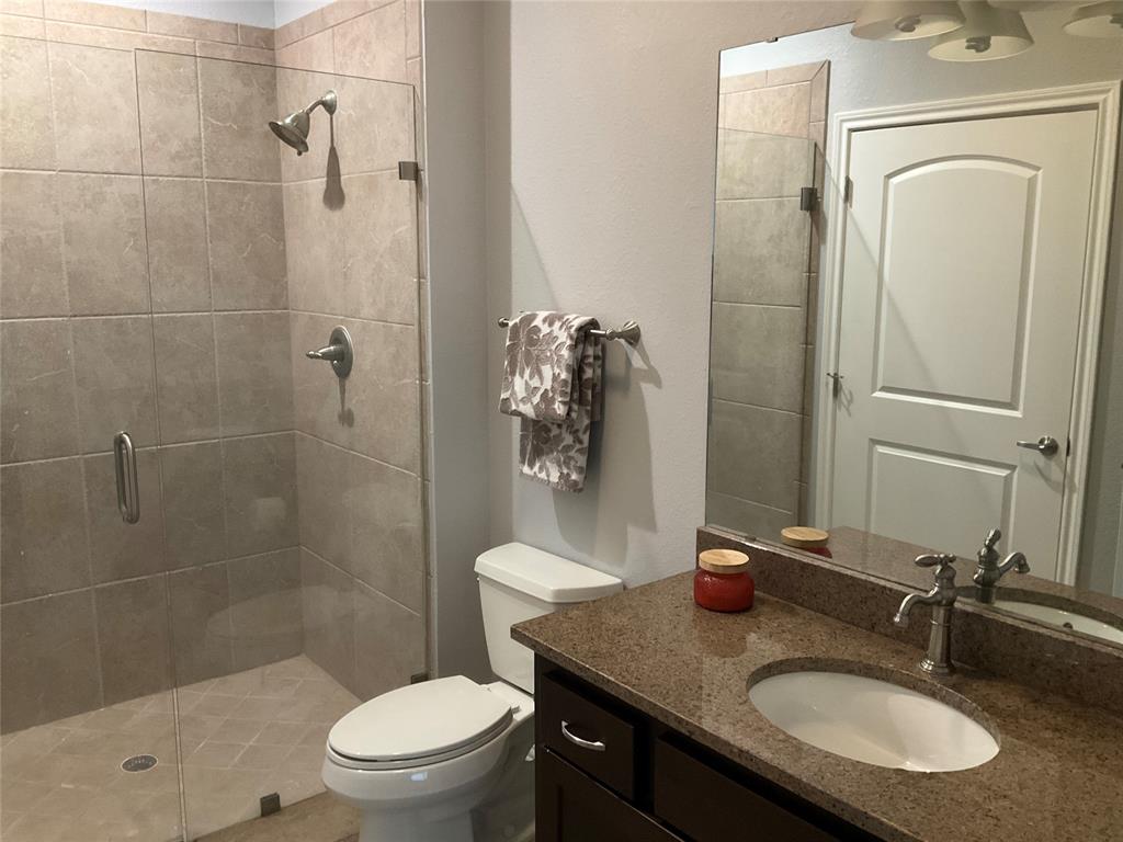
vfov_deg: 48.2
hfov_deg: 61.7
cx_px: 562
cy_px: 421
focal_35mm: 29
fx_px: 941
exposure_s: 1/40
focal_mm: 3
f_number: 1.8
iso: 200
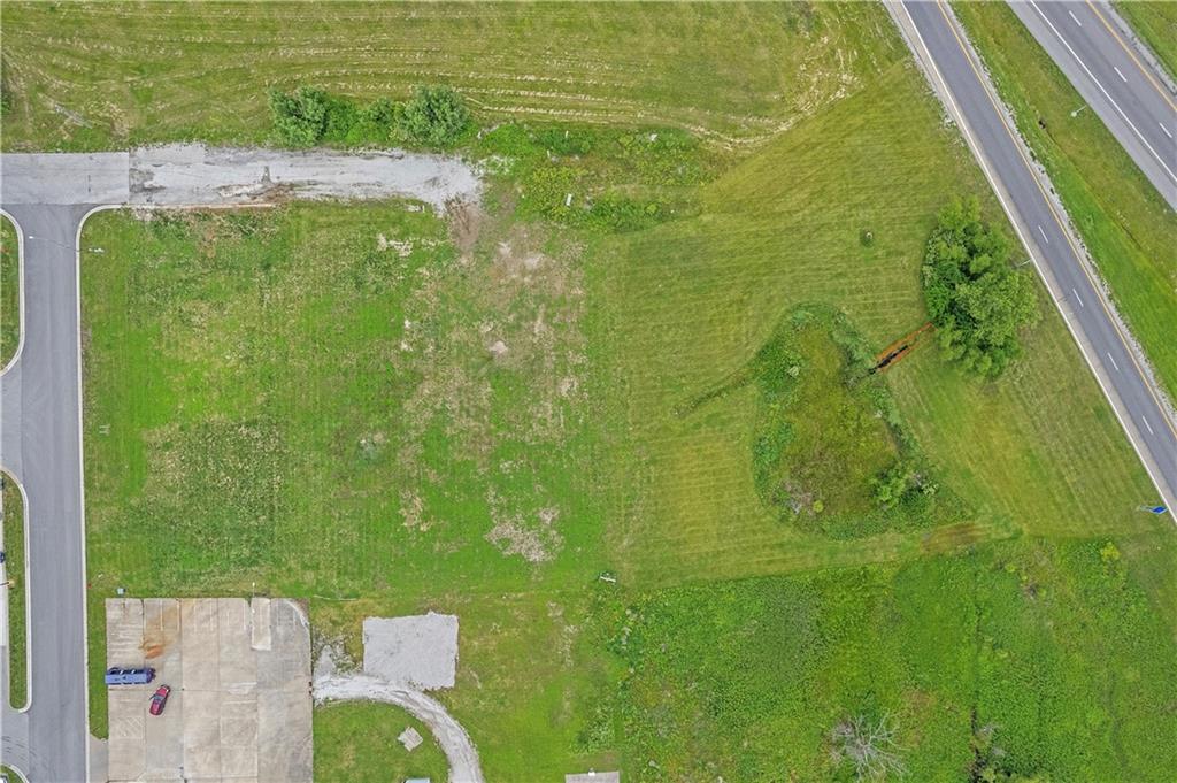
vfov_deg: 57.1
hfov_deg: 78.6
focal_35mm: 22
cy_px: 392
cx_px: 588
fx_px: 719
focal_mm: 8.38
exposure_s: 1/2000
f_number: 2.8
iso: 100
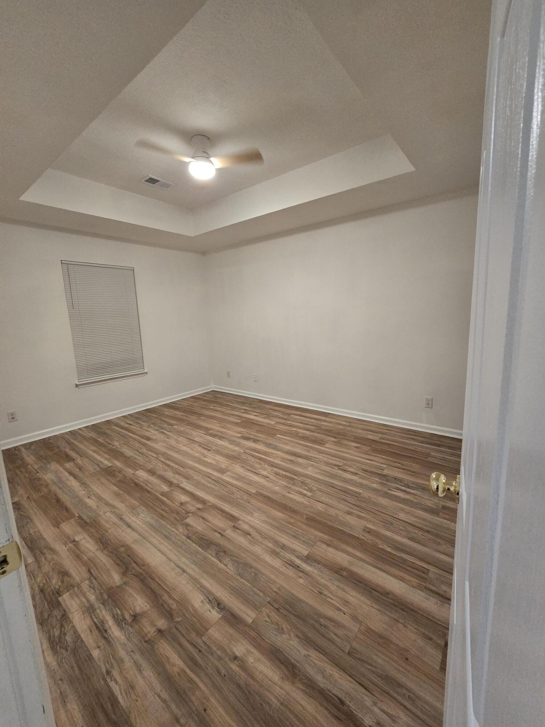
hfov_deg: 89.9
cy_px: 364
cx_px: 272
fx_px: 273
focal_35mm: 13
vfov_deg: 106.2
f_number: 2.2
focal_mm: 2.2
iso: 400
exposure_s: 1/60
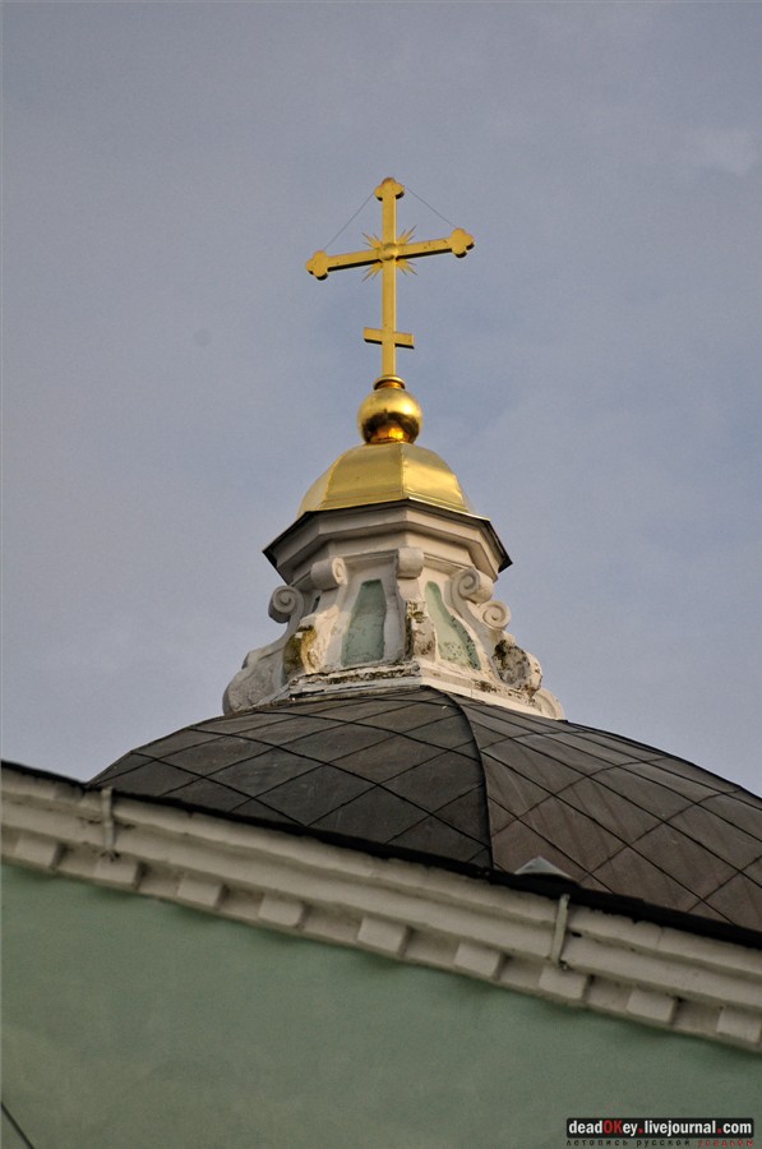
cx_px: 381
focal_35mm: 180
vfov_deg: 11.4
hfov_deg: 7.6
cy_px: 574
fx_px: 5734
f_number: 8
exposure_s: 1/1600
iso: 500
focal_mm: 120
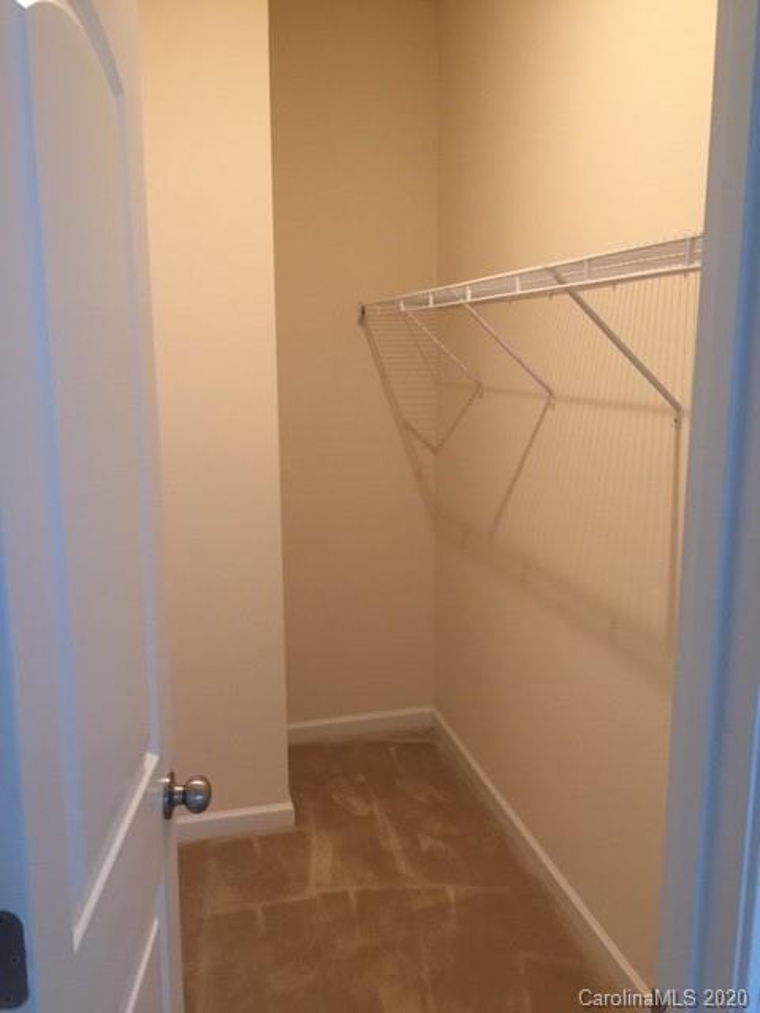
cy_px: 506
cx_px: 380
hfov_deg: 48.2
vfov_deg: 61.7
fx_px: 849
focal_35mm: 29
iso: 100
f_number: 2.2
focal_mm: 4.15
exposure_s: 1/30
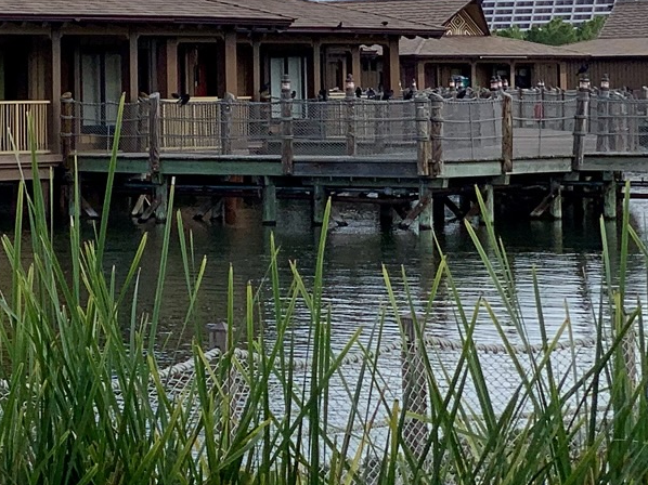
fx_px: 3256
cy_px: -94
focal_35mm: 174
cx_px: -331
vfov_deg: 8.4
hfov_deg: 10.9
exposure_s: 1/1453
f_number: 2.4
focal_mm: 6
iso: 16
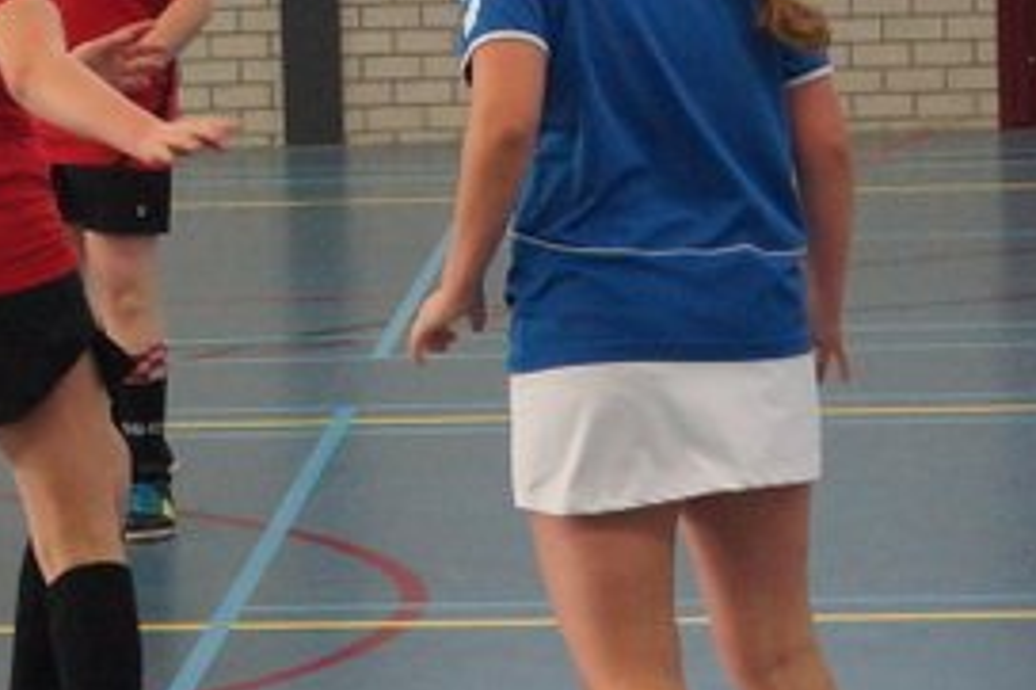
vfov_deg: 9.2
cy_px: -164
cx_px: -229
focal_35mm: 147
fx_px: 4228
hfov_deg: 13.6
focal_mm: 26
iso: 1250
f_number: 4
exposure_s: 1/250
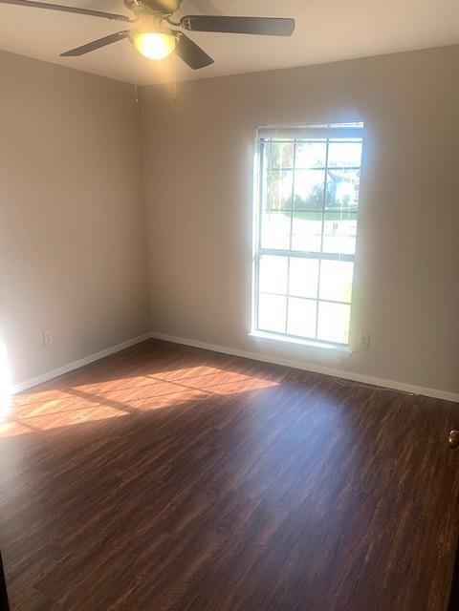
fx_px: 460
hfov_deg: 53.1
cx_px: 230
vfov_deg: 67.3
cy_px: 306
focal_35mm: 26
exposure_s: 1/122
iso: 25
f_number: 1.8
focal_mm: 4.25
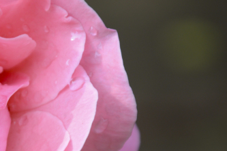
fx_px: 3051
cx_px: -7
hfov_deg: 4.3
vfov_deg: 2.8
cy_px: 114
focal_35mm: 485
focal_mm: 105
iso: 100
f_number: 5.6
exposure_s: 1/125
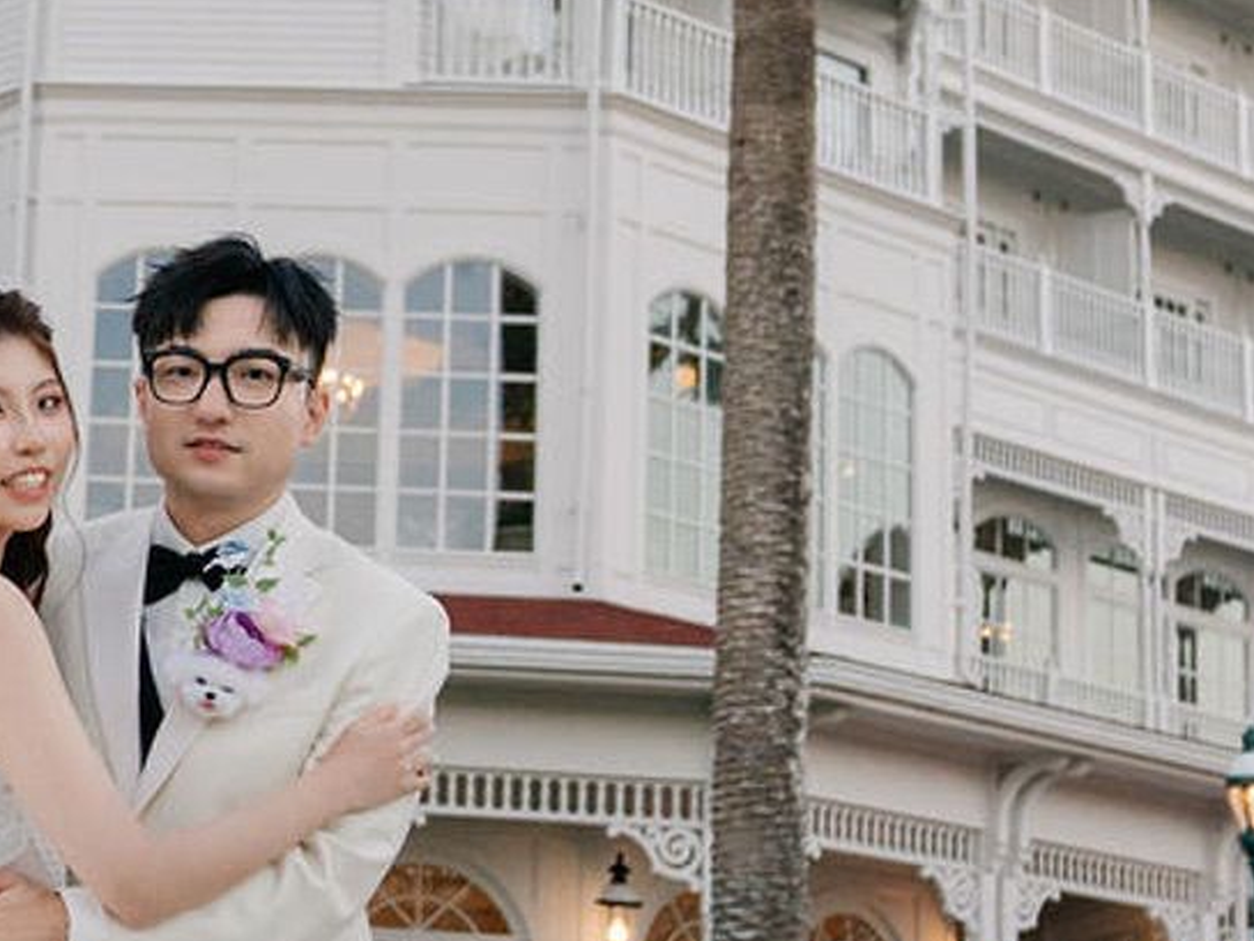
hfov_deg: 20.3
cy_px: 442
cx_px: -276
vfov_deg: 16.4
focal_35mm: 90
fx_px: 3261
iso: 640
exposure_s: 1/320
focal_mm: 17
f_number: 2.8
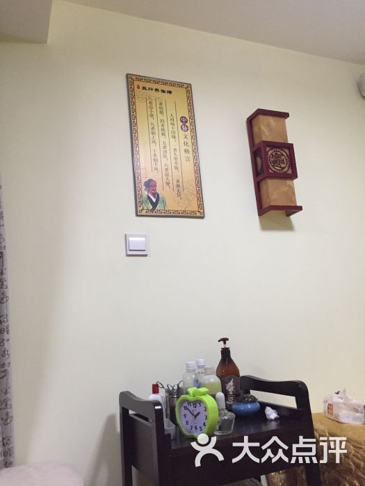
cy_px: 243
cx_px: 182
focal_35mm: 29
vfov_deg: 61.7
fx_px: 408
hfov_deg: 48.2
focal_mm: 4.15
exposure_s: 1/33
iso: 250
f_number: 2.2
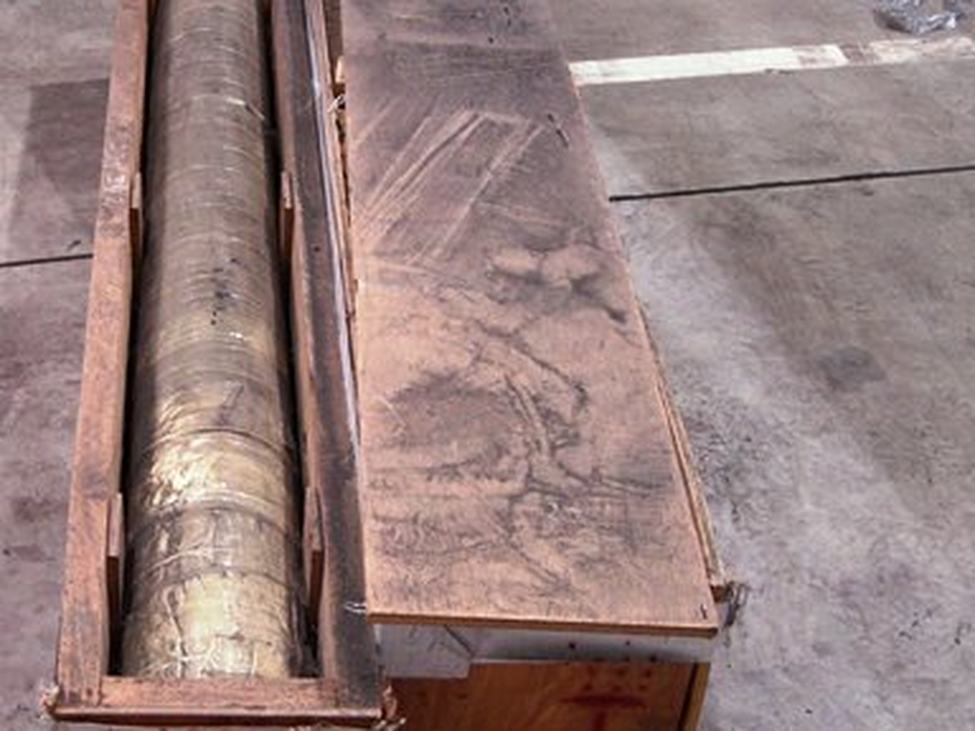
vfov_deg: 23.2
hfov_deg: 30.4
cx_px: 279
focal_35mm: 63
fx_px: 1774
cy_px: 499
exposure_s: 1/32
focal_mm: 7.8
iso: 194
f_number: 2.8
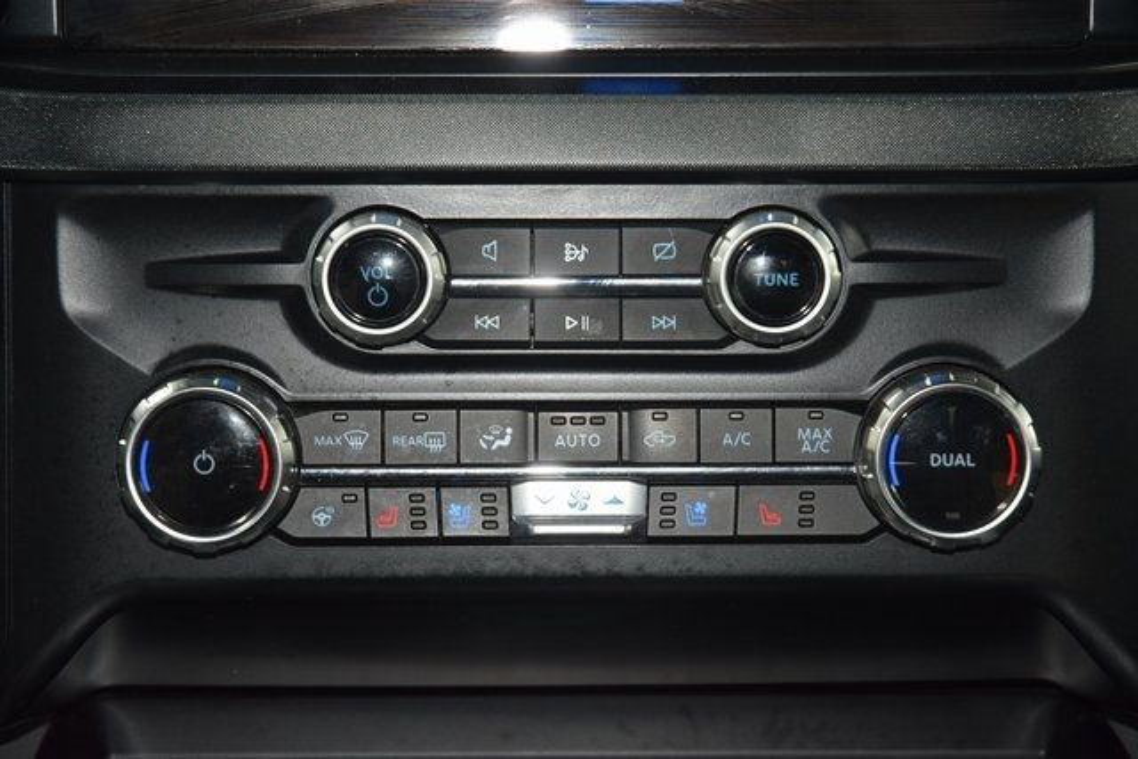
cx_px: 569
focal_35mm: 105
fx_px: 3320
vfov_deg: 13.0
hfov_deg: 19.5
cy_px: 380
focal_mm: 70
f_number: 4.5
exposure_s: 1/25
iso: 1250
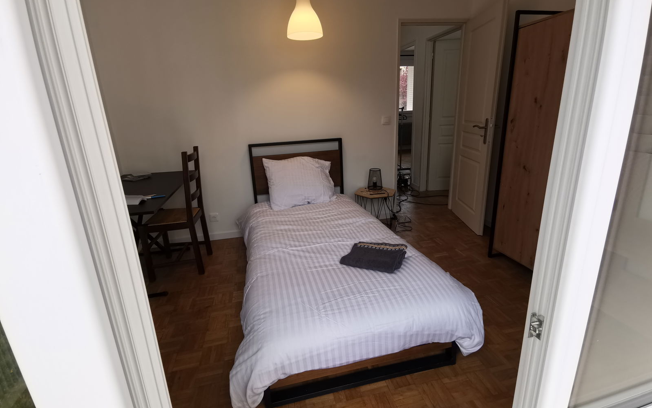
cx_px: 326
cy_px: 189
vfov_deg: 67.9
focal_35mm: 17
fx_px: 302
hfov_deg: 94.4
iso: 64
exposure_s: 1/100
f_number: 2.2
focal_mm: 2.35
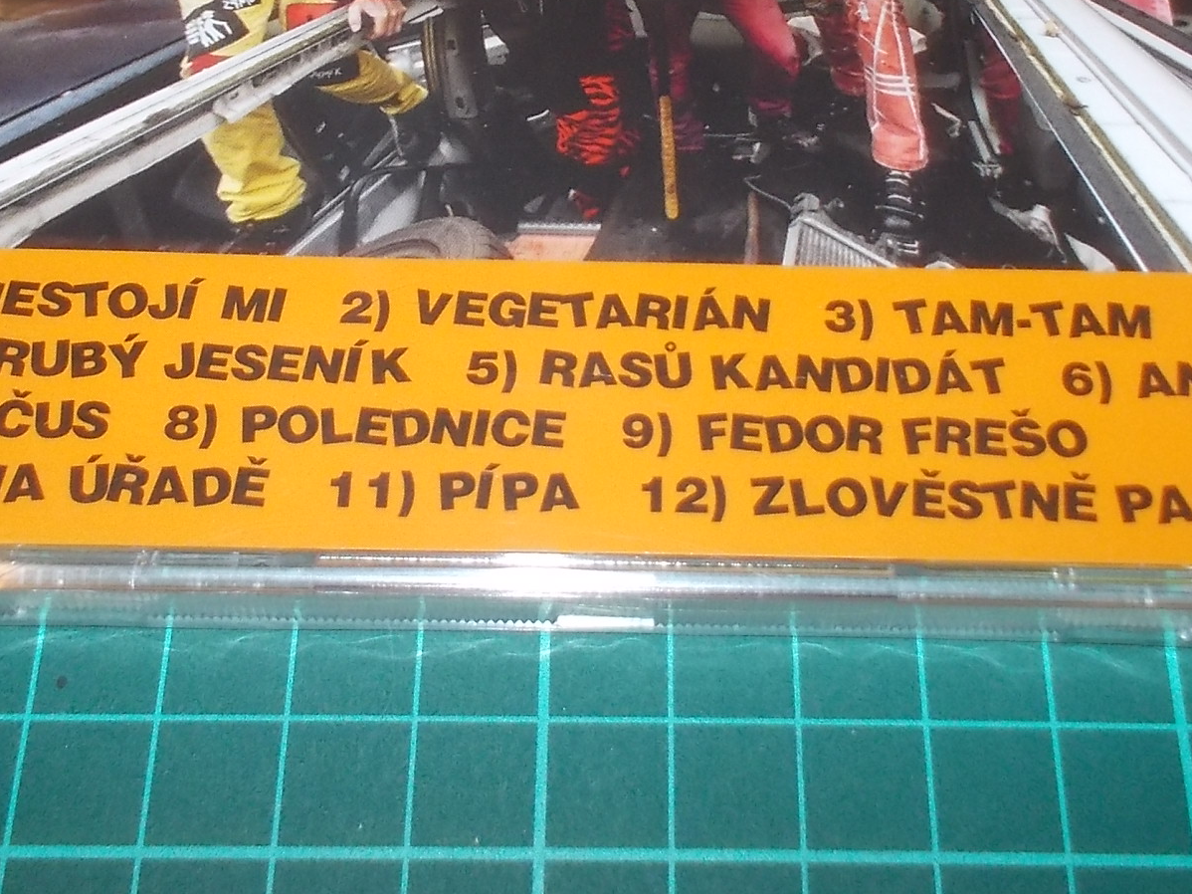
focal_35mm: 55
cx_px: 619
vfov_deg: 25.9
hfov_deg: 34.9
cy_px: 125
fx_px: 1894
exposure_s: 1/30
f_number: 3.3
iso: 200
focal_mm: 4.1
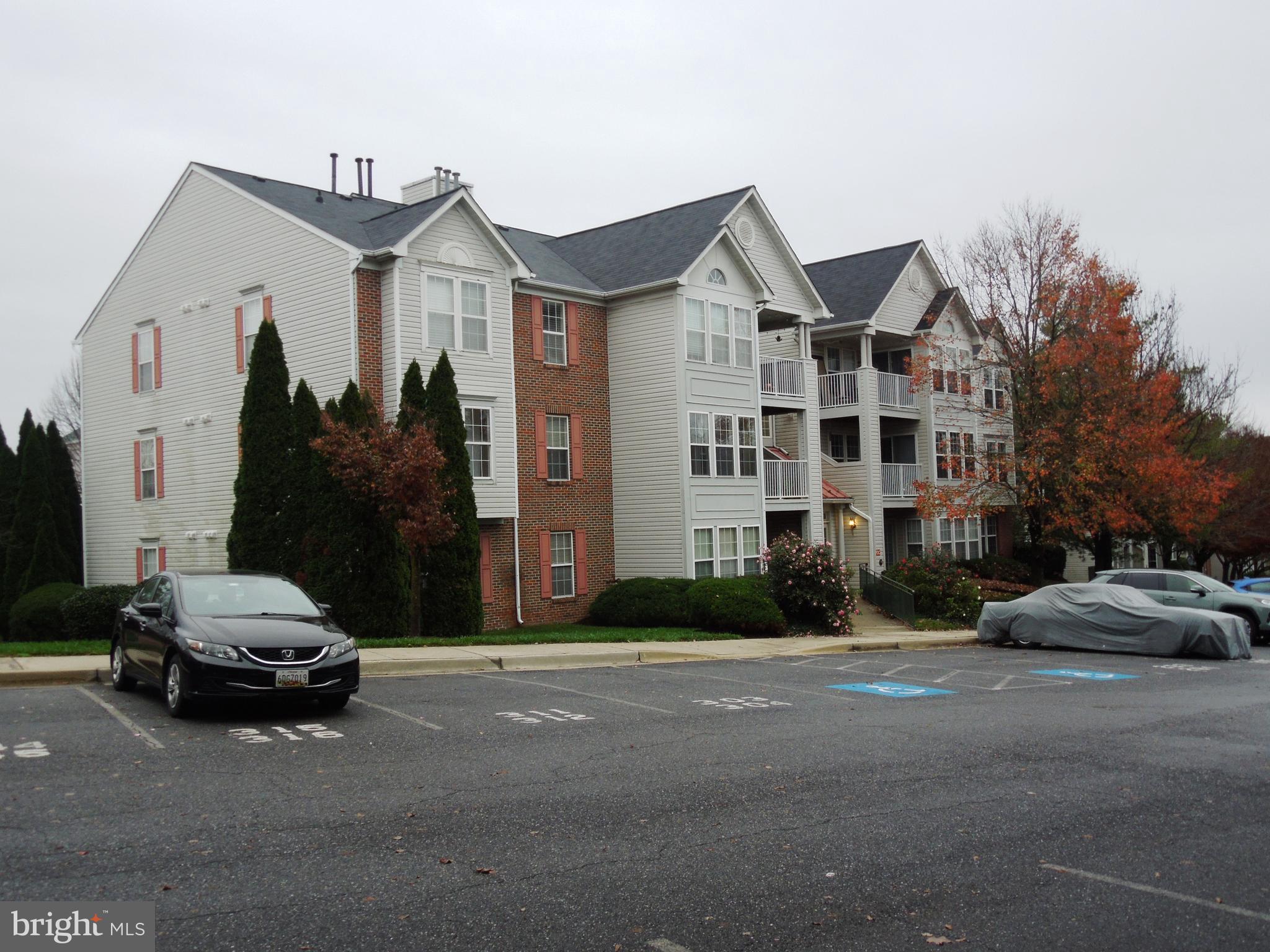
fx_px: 1137
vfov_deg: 45.4
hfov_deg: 58.4
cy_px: 476
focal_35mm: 31
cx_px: 635
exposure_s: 1/60
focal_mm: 5.6
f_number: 3.6
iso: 100
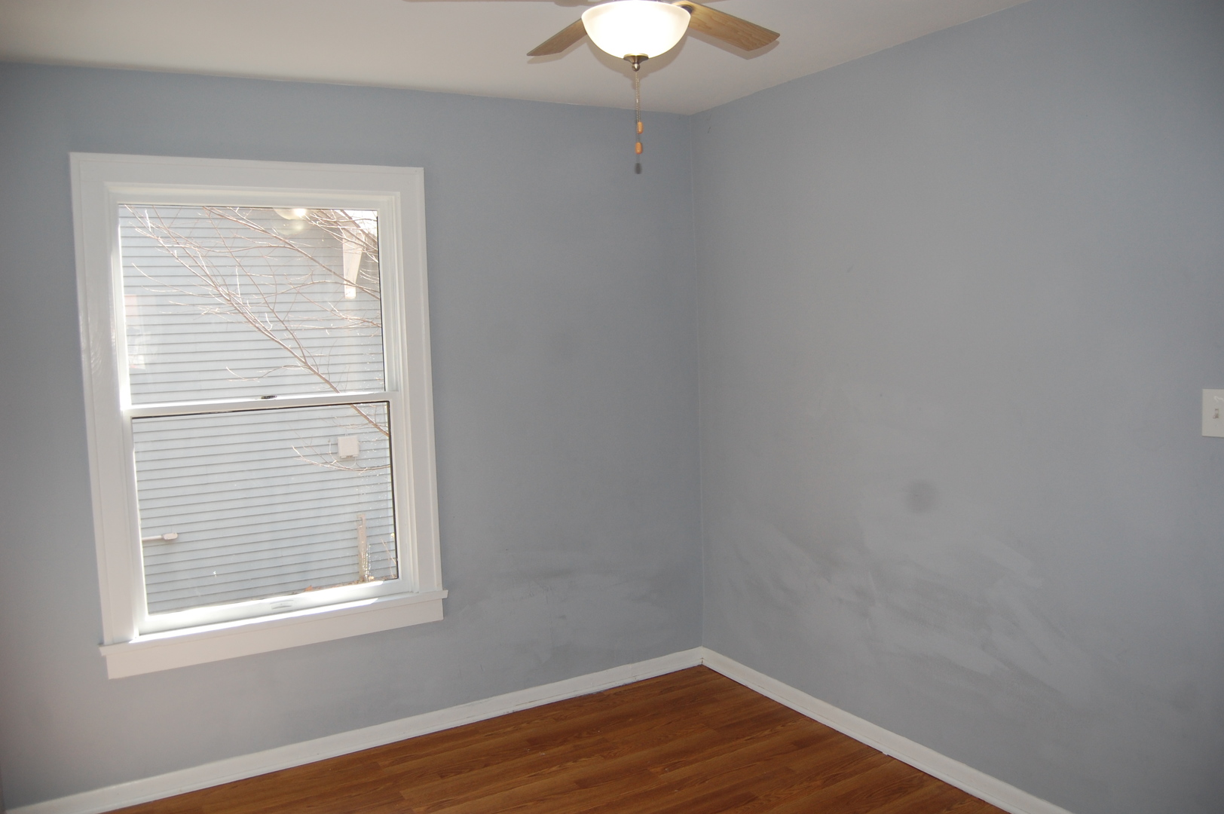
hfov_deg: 67.4
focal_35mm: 27
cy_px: 407
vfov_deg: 47.9
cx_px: 612
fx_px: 917
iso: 400
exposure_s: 1/250
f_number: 3.5
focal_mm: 18
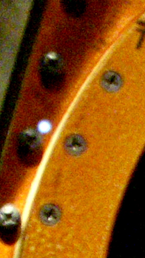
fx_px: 1443
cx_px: 440
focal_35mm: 211
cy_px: 346
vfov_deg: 10.0
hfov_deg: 5.4
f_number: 3.3
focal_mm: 6.3
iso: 800
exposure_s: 1
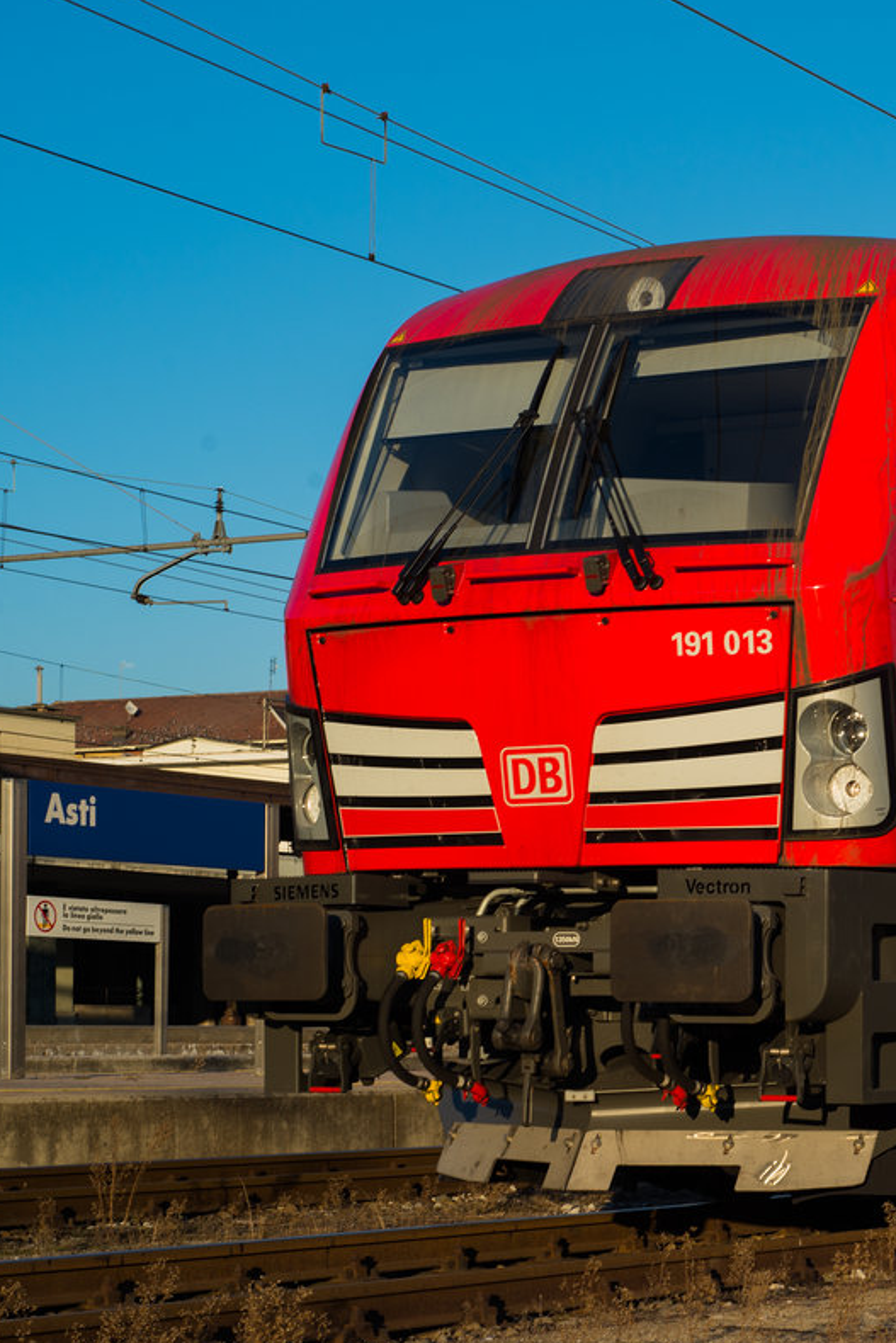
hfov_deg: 17.4
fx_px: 2836
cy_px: 672
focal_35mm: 76
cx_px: 956
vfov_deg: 26.6
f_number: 10
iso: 100
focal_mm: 50
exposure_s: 1/100
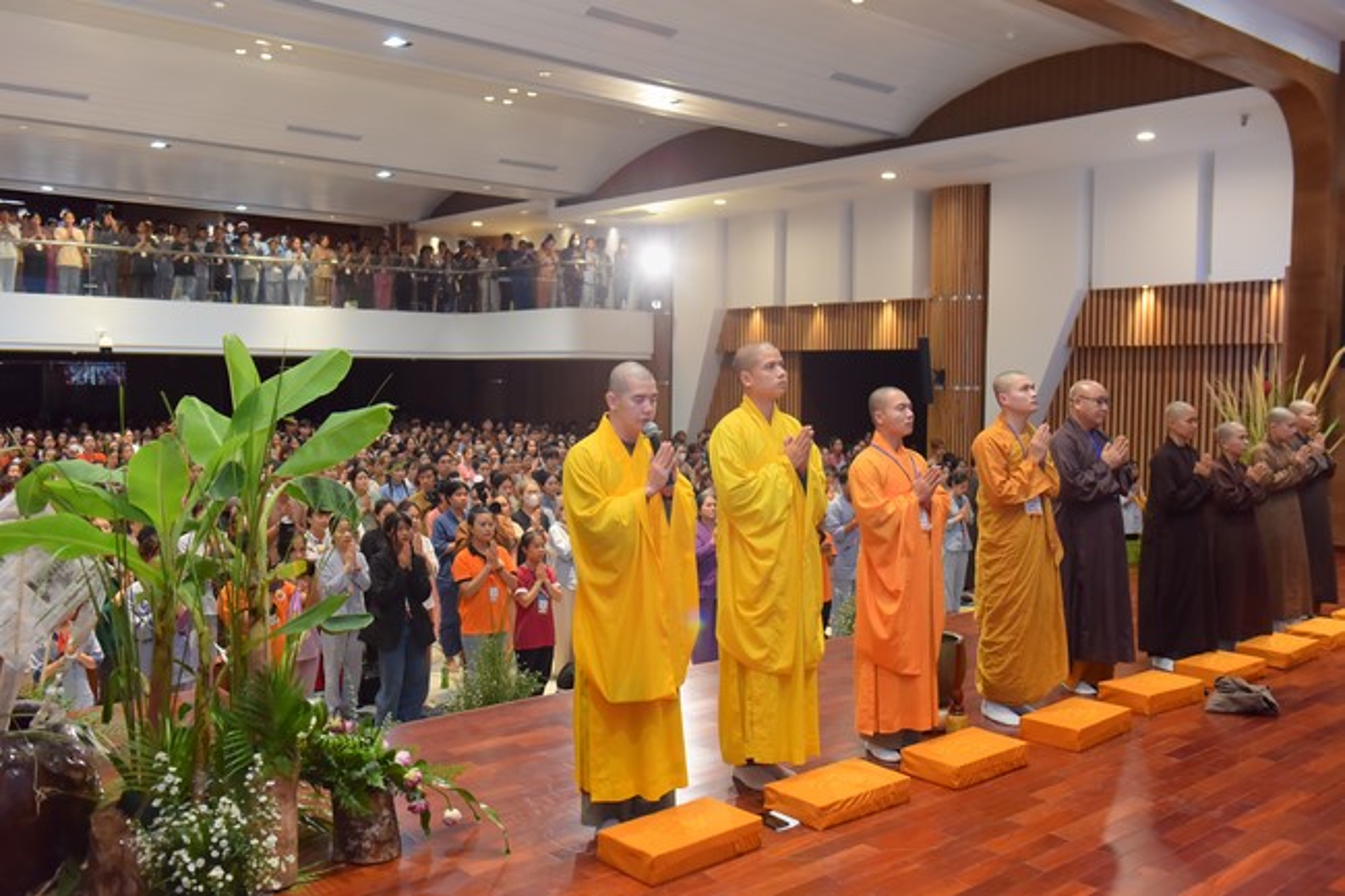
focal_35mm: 32
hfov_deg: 58.7
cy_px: 448
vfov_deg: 41.1
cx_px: 672
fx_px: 1195
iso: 1250
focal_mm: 32
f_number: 3.5
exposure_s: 1/125
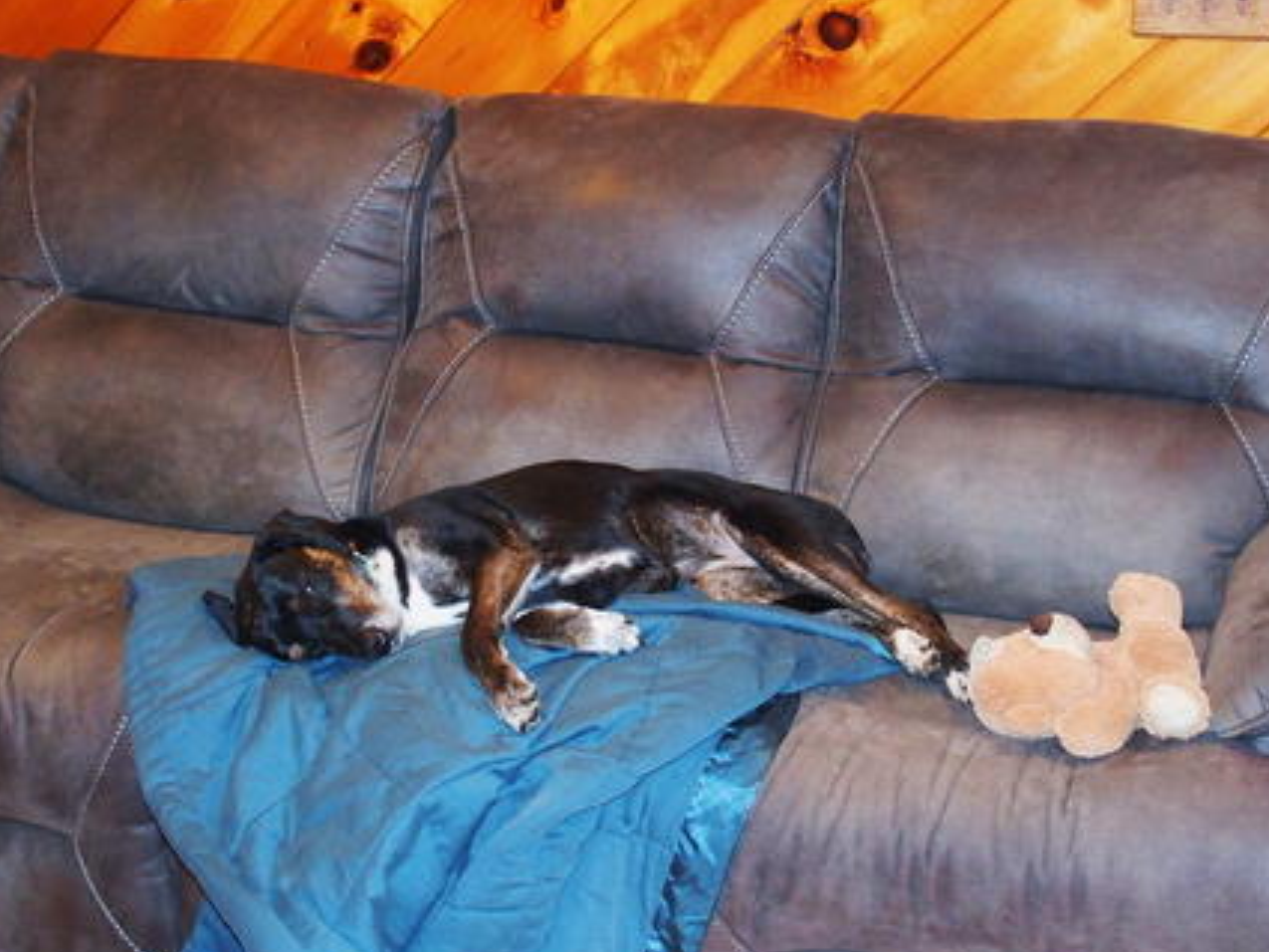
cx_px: 615
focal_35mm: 53
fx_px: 1943
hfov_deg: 36.2
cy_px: 498
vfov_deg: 27.5
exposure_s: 1/50
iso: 800
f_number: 2.8
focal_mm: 10.8
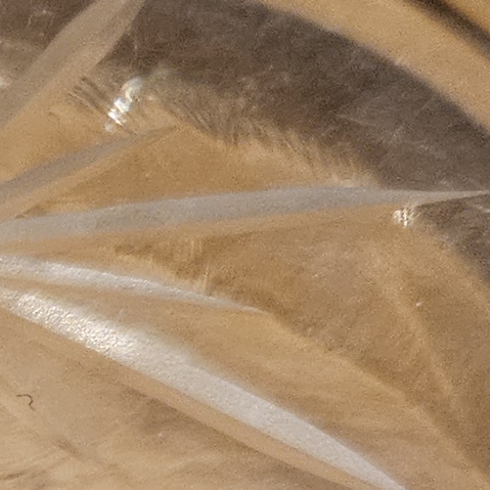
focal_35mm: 147
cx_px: -575
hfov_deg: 10.6
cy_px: 707
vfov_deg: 11.4
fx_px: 2354
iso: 500
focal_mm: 5.4
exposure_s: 1/100
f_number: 1.8
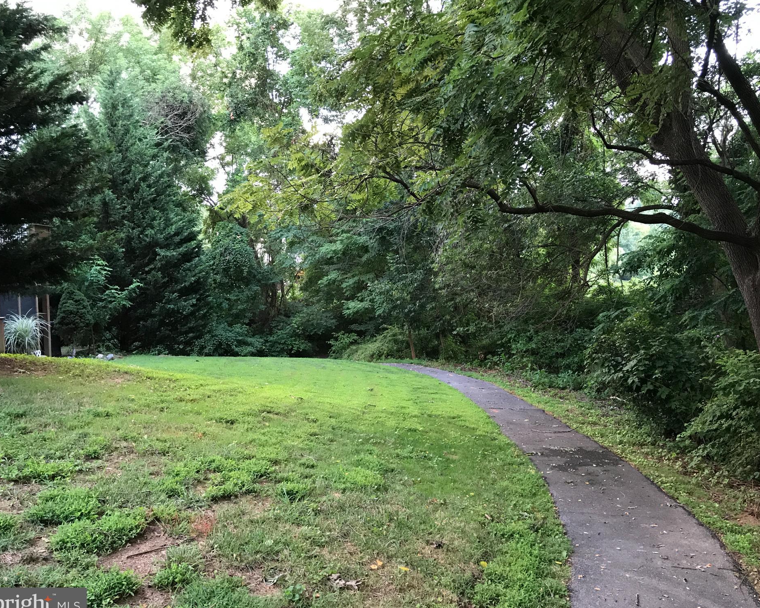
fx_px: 675
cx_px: 402
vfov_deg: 48.5
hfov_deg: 58.7
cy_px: 308
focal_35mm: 30
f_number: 1.8
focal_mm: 3.99
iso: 40
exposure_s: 1/17
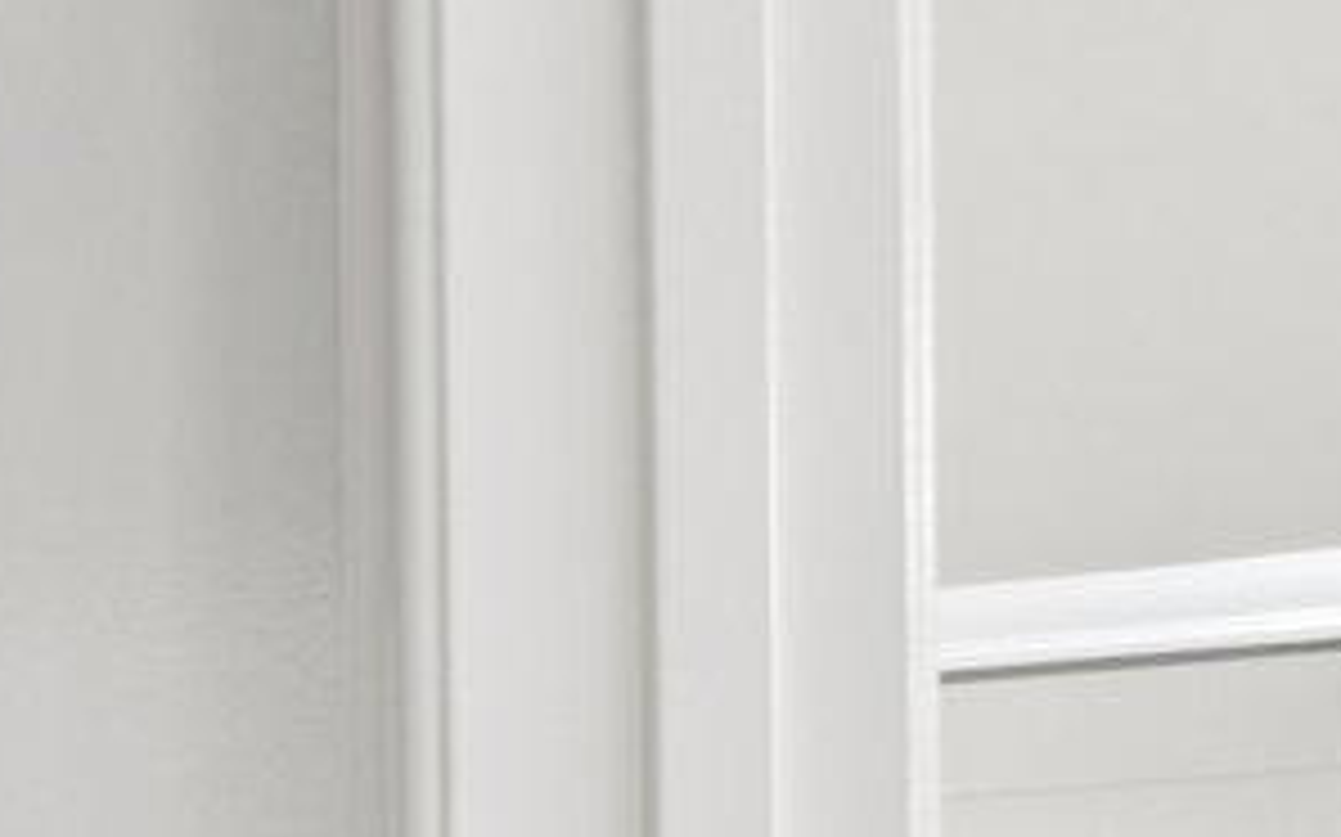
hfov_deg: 12.4
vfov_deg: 12.9
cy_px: 1548
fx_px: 3324
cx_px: -2444
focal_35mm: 91
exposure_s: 1/13
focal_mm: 13
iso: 400
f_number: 8
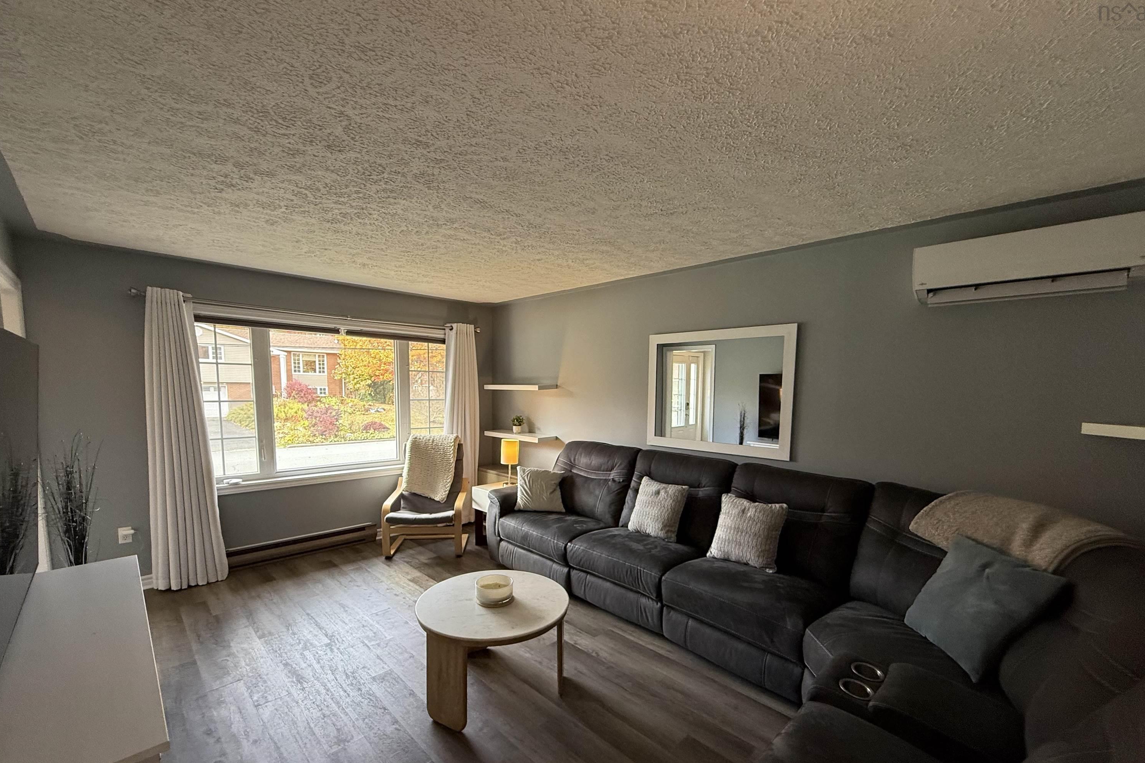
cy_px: 435
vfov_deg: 76.9
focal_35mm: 15
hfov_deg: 100.4
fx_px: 477
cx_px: 574
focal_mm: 2.22
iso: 160
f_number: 2.2
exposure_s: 1/120
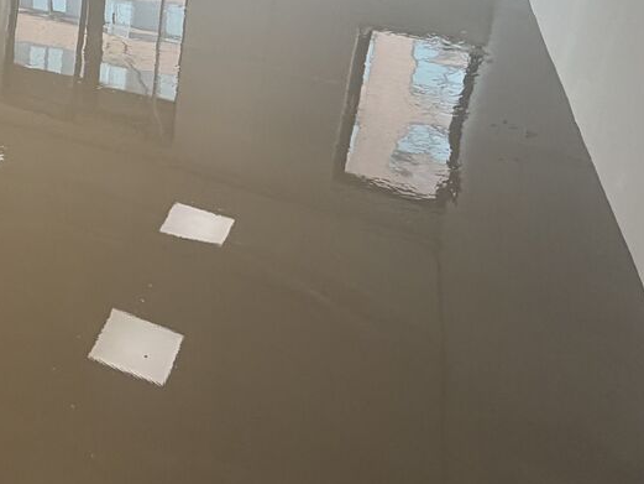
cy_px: -15
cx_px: -6
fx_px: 800
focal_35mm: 43
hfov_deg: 38.7
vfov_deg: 30.8
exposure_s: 1/100
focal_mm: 2.22
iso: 160
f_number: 2.2
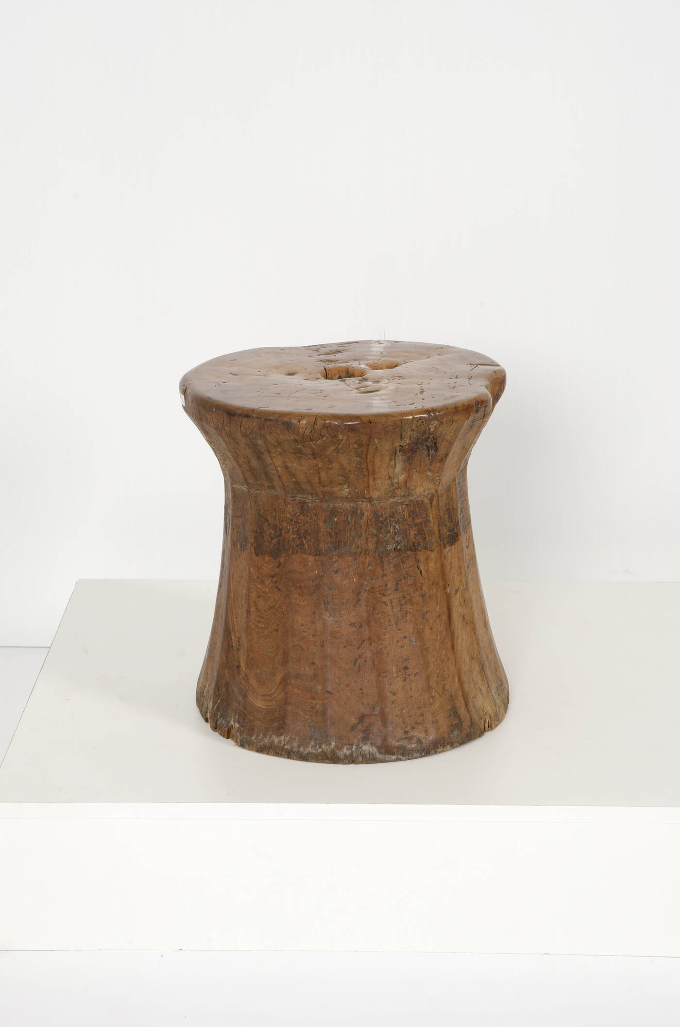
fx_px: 2647
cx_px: 340
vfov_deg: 22.0
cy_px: 514
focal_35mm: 93
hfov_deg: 14.6
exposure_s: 1/160
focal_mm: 62
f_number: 20
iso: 100
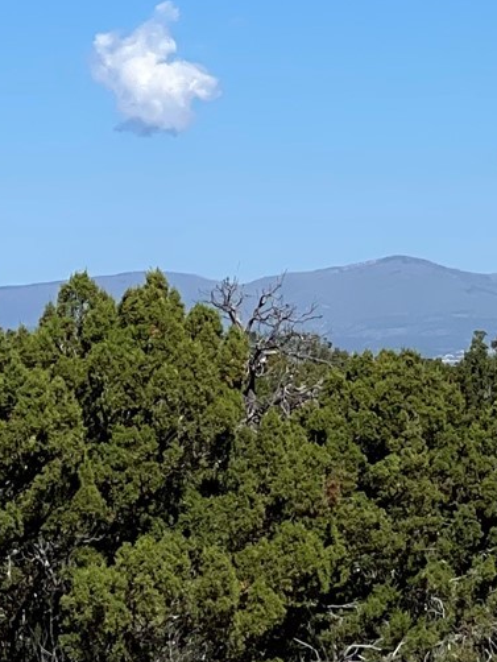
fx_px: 4055
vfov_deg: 9.3
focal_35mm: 212
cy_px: -37
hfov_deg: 6.8
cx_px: 914
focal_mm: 6
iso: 32
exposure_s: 1/2994
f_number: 2
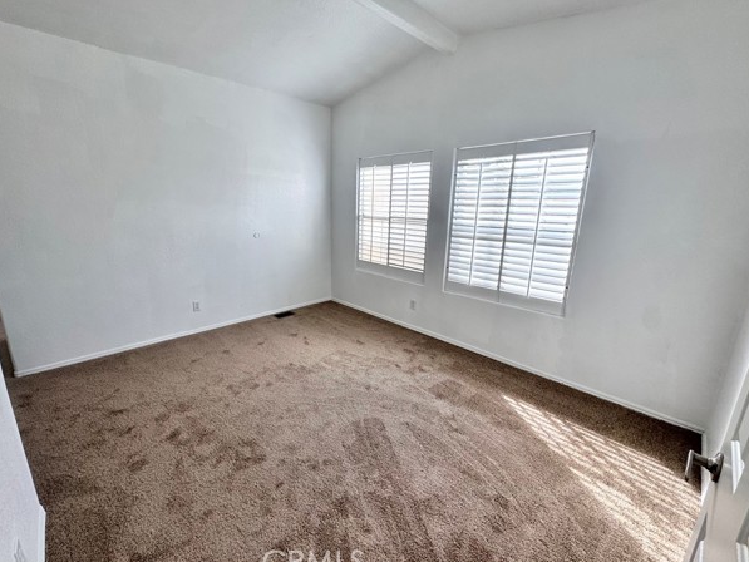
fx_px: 325
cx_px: 356
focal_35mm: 15
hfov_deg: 98.1
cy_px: 278
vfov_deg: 81.8
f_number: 2.2
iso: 40
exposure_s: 1/174
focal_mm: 2.22
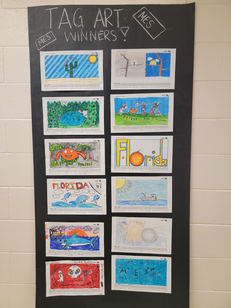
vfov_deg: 71.6
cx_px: 116
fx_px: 214
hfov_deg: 56.8
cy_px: 154
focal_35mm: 24
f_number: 1.8
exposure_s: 1/120
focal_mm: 6.7
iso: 250
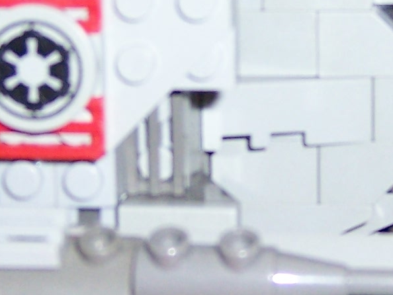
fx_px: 1624
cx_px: 253
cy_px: 124
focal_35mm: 143
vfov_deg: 10.4
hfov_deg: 13.8
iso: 140
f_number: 2.8
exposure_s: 1/60
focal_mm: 5.5
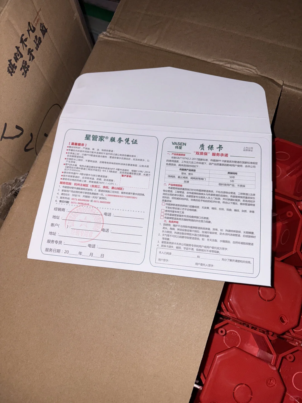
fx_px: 302
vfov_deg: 67.3
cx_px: 151
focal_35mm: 26
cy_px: 202
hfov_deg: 53.1
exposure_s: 1/4
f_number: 1.6
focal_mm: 5.96
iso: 32
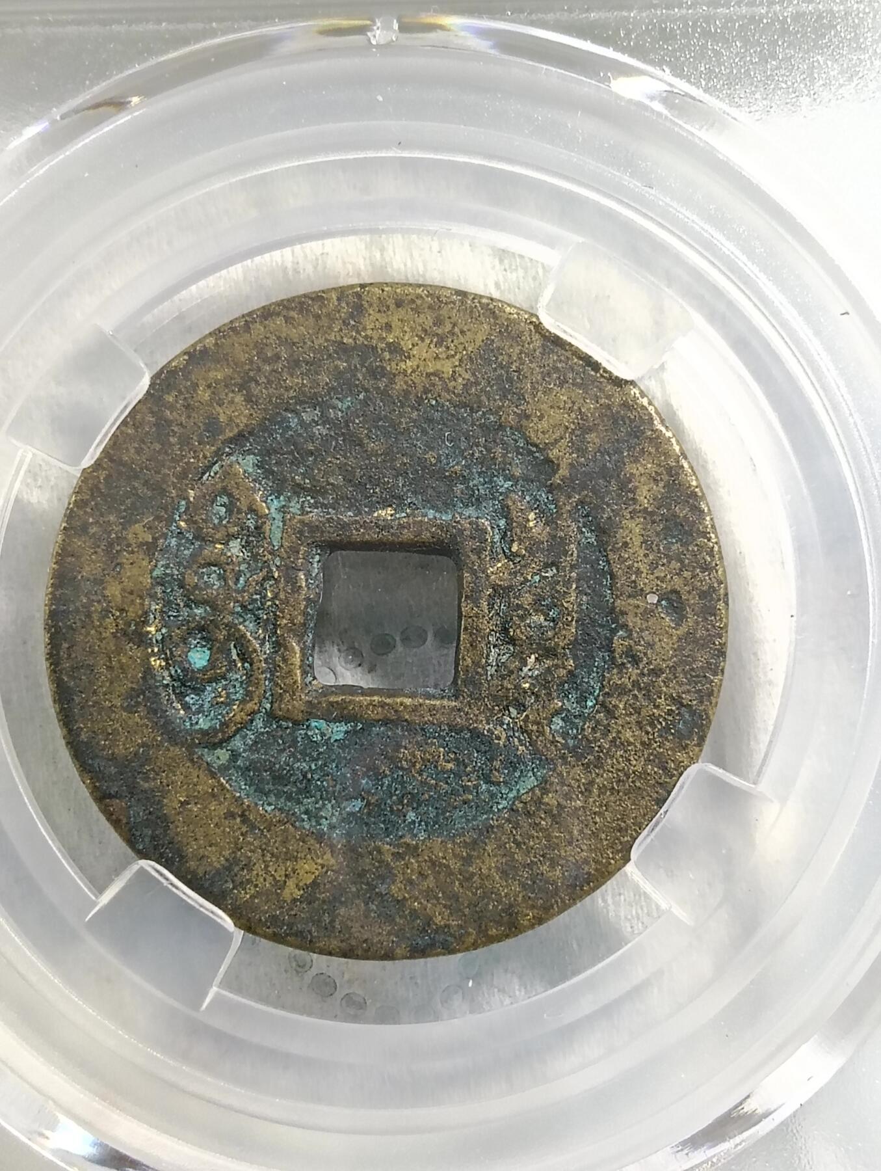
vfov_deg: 28.9
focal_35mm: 67
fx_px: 2268
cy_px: 586
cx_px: 440
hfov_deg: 22.0
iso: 400
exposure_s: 1/33.3
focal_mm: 3.98
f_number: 1.8
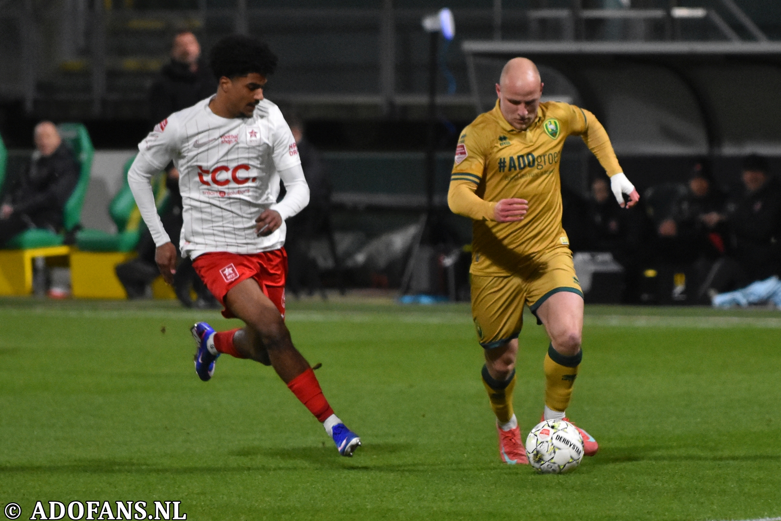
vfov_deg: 5.2
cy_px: 260
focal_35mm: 262
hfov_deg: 7.8
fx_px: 5694
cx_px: 390
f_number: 2.8
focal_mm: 175
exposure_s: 1/800
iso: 4000
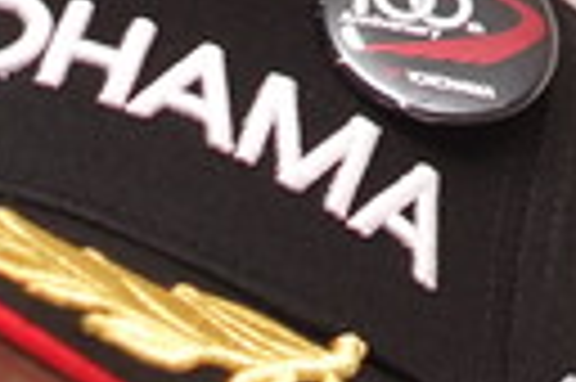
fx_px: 24257
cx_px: -198
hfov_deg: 1.4
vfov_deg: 0.9
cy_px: 1002
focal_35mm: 1518
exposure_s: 1/250
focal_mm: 180
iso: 400
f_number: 2.8
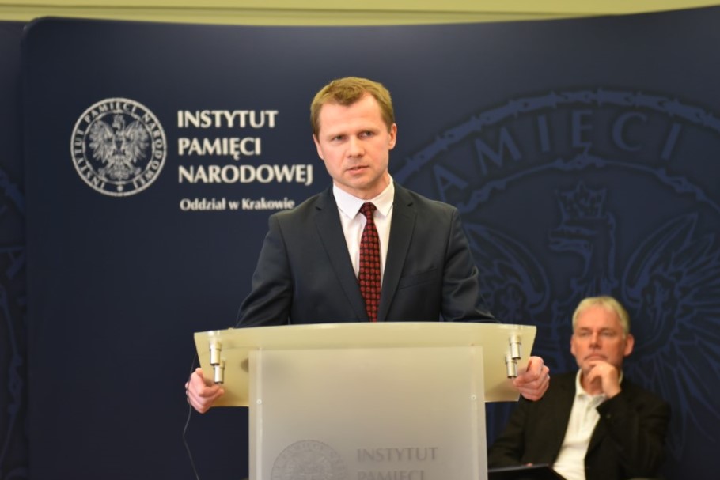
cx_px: 360
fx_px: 1400
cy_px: 240
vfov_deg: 19.5
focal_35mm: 70
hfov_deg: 28.8
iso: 800
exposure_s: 1/160
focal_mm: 70
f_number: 3.2
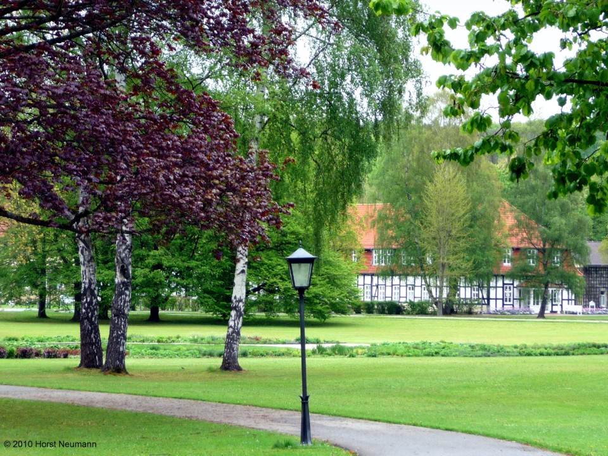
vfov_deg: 12.2
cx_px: 304
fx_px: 2125
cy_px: 228
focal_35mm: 121
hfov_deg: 16.3
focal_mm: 15.2
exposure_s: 1/100
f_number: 4.7
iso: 100
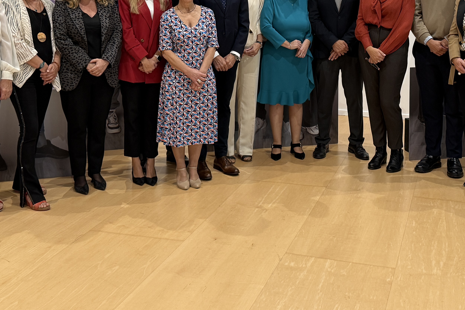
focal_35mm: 57
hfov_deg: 35.0
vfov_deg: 23.0
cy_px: 11
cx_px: 251
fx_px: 736
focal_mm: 6.76
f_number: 1.78
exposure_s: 1/100
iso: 160
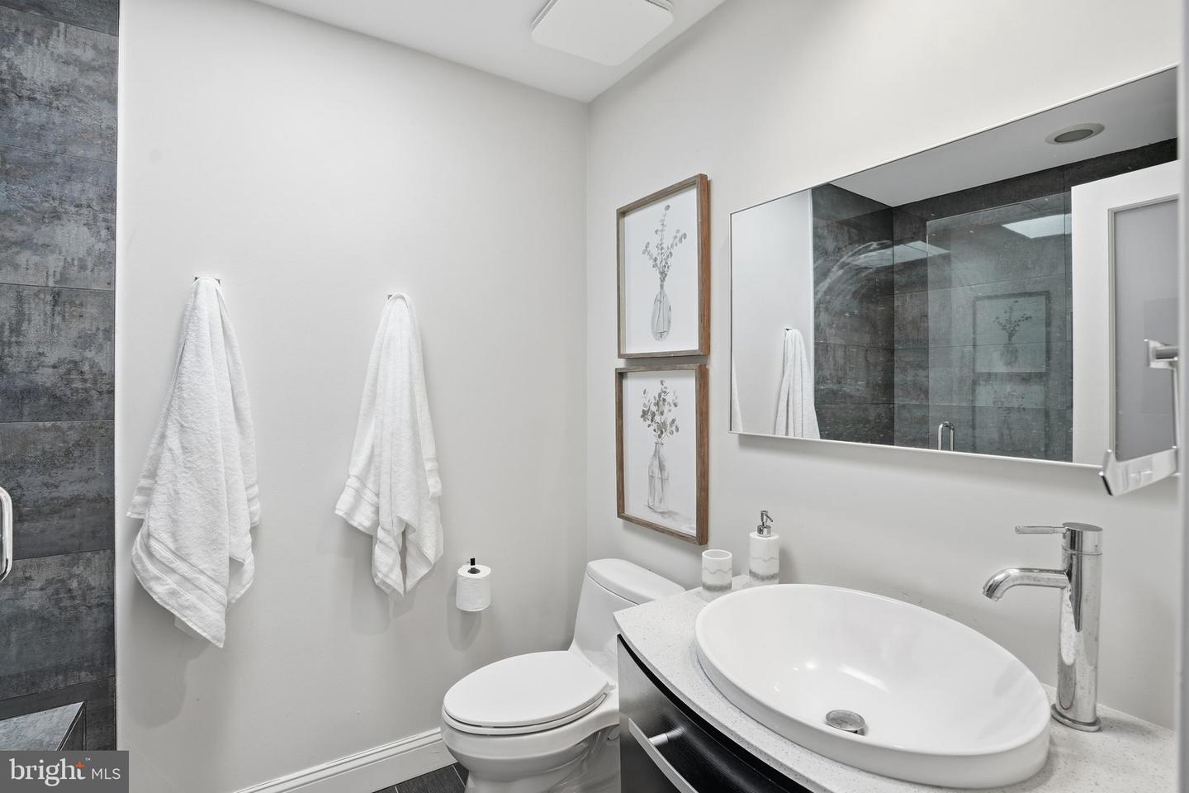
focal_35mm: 16
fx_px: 528
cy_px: 396
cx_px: 594
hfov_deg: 96.7
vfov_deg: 73.7
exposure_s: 1/100
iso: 400
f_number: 8
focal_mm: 16
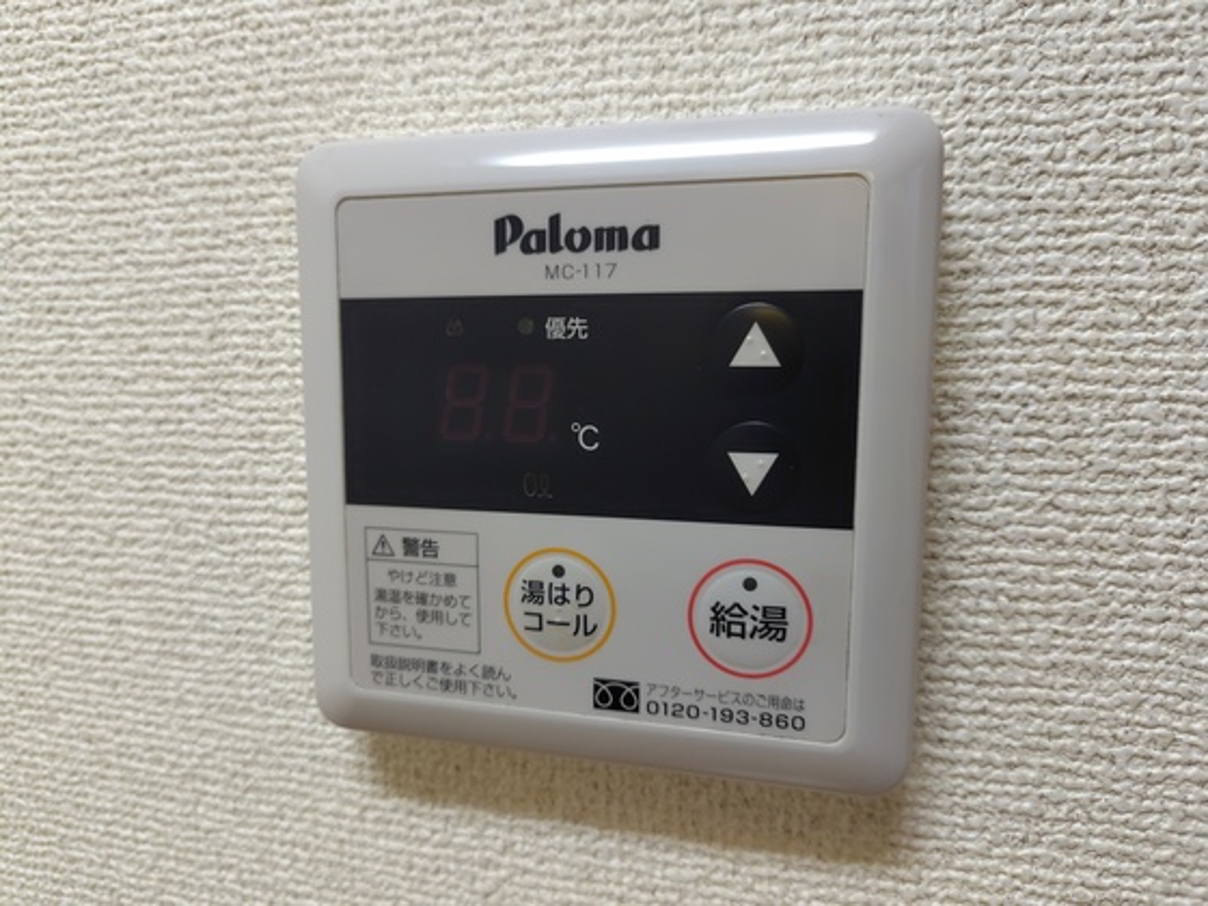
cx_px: 604
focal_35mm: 23
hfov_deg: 73.9
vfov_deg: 58.9
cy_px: 453
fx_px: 803
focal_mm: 5.6
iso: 250
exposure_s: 1/60
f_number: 1.9
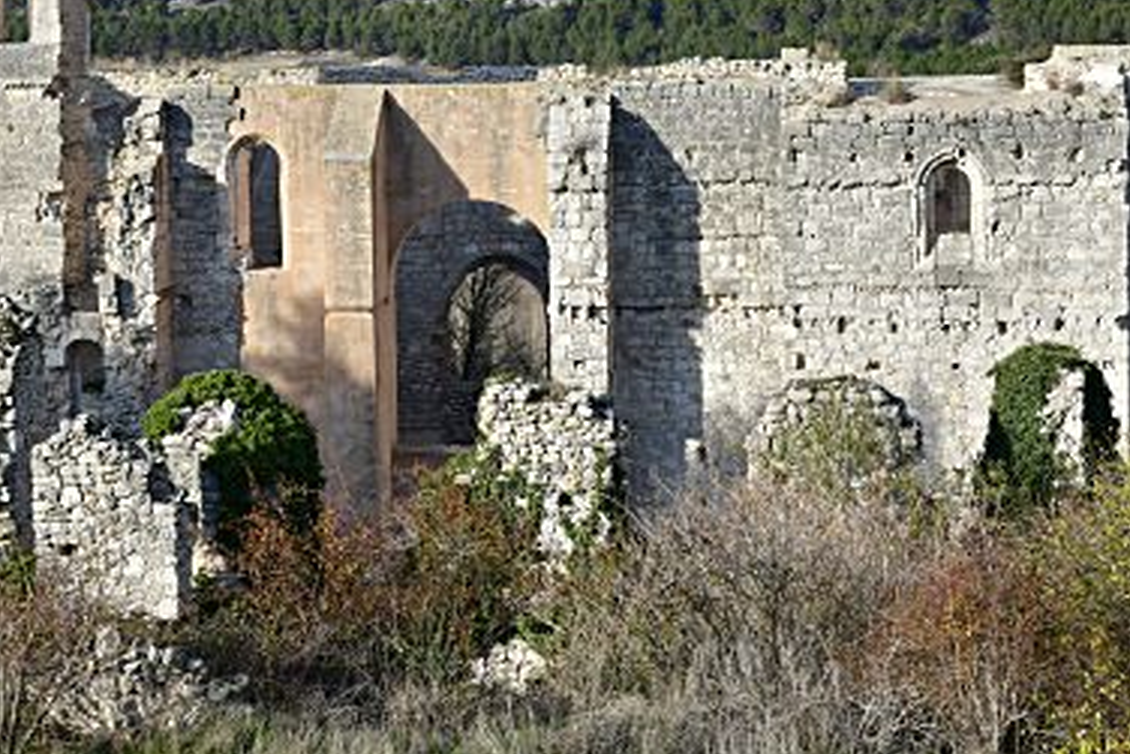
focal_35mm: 119
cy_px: 122
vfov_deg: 11.5
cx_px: 517
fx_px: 3737
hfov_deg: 17.2
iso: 1000
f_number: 13
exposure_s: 1/800
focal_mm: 70
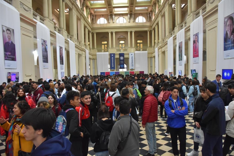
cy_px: 78
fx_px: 176
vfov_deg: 47.9
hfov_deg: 67.4
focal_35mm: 27
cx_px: 117
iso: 1600
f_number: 5
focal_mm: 18
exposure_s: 1/100
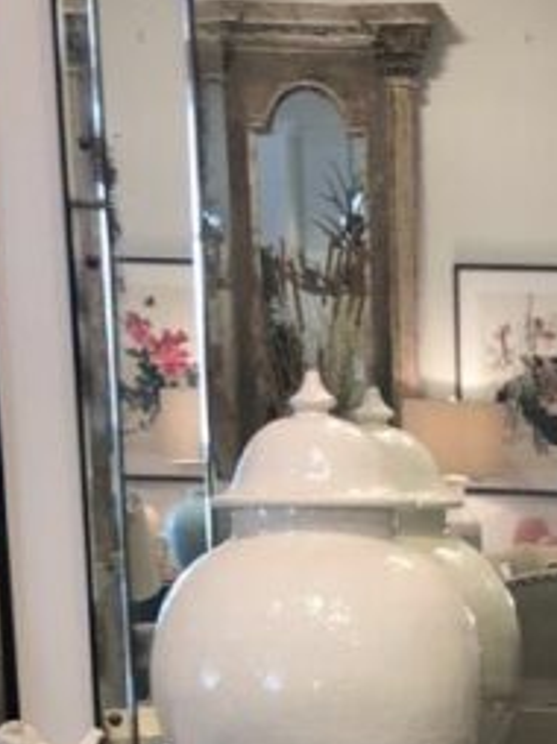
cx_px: 619
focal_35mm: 113
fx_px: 2428
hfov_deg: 12.8
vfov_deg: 15.1
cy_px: 1333
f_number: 1.8
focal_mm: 3.99
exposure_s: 1/19
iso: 20
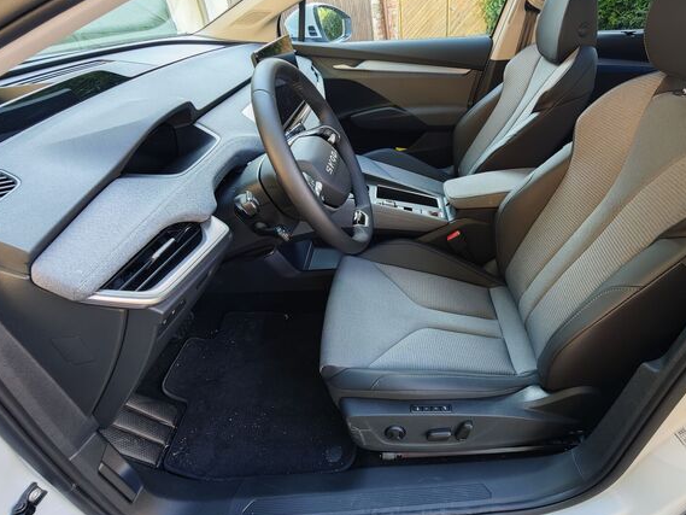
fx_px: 357
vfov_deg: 71.6
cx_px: 422
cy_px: 243
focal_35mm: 18
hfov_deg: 86.3
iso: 160
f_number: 1.8
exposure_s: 1/50
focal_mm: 2.03
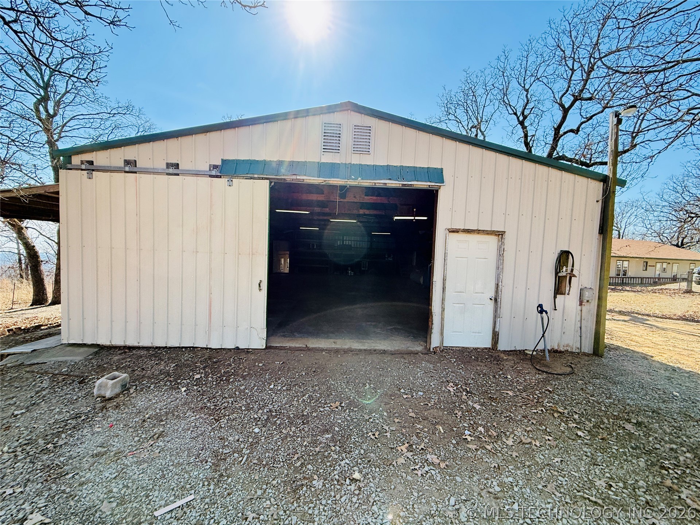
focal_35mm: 14
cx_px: 350
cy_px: 262
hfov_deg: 102.1
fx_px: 283
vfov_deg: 85.7
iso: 64
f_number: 2.2
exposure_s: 1/522
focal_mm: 2.22
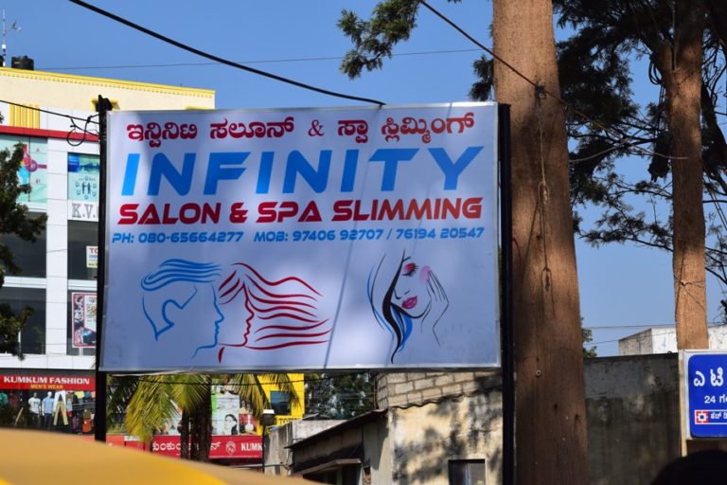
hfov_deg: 24.6
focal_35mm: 82
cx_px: 364
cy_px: 242
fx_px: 1666
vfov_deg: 16.6
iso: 220
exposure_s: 1/500
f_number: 11
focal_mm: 55
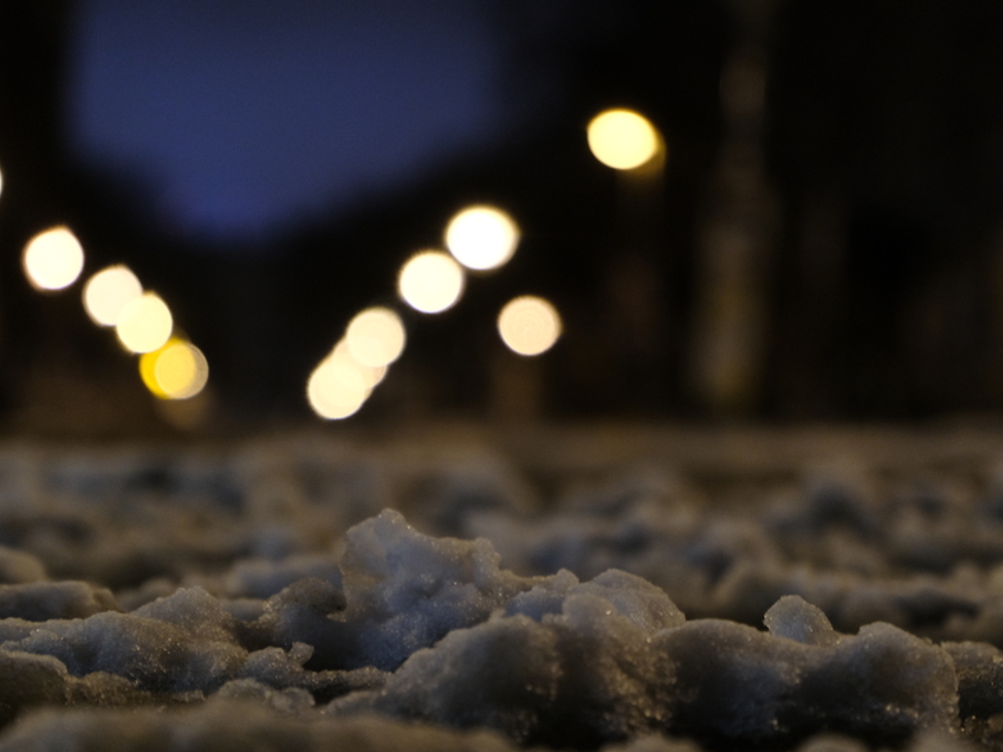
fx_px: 4143
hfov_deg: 13.8
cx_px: 470
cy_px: 456
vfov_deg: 10.4
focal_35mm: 143
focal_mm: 70
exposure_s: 1/7.5
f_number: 2.8
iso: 800
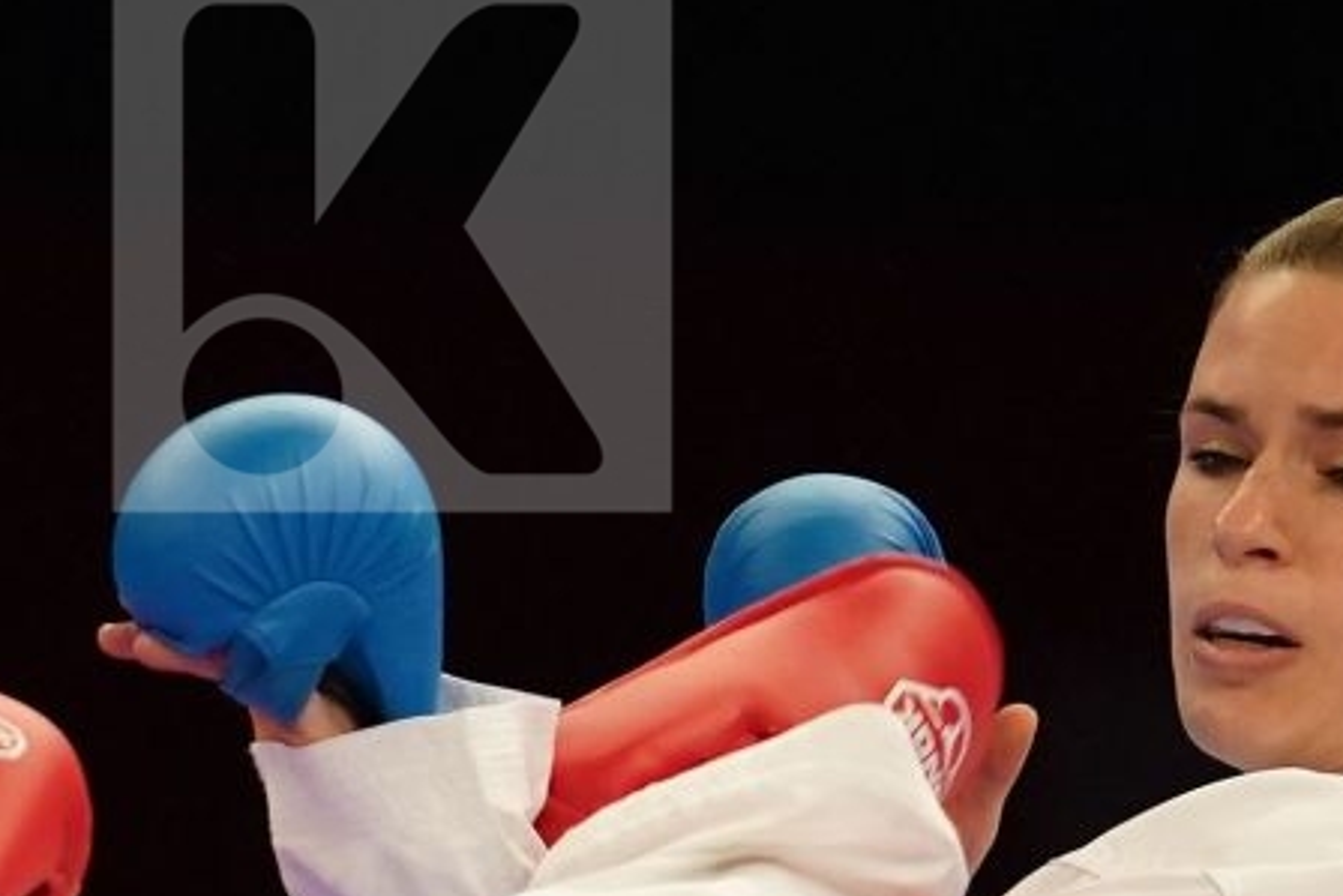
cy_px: 1301
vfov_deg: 1.1
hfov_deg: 1.7
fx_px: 44965
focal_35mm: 1205
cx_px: 393
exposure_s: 1/1000
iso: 2500
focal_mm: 200
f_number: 2.8
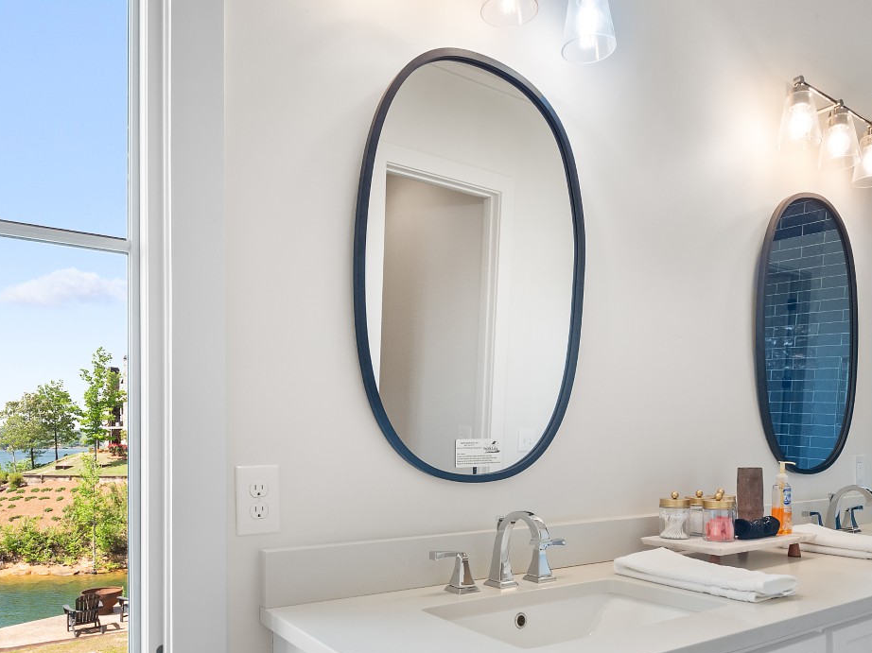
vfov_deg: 53.8
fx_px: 630
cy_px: 435
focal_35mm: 25
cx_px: 432
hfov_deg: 69.4
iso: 200
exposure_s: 1/25
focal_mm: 8
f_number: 5.6
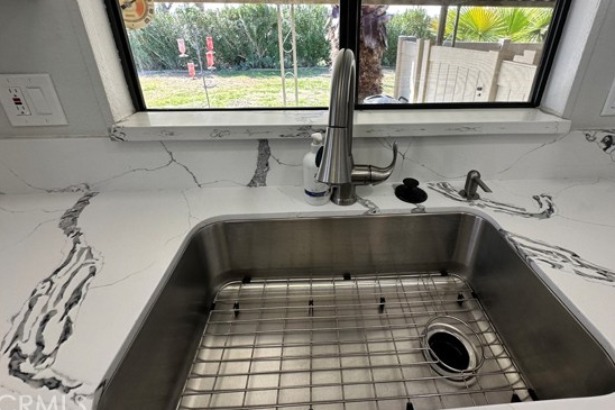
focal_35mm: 17
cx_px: 339
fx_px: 290
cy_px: 152
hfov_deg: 93.0
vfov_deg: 69.2
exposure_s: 1/120
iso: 80
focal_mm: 2.22
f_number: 2.2
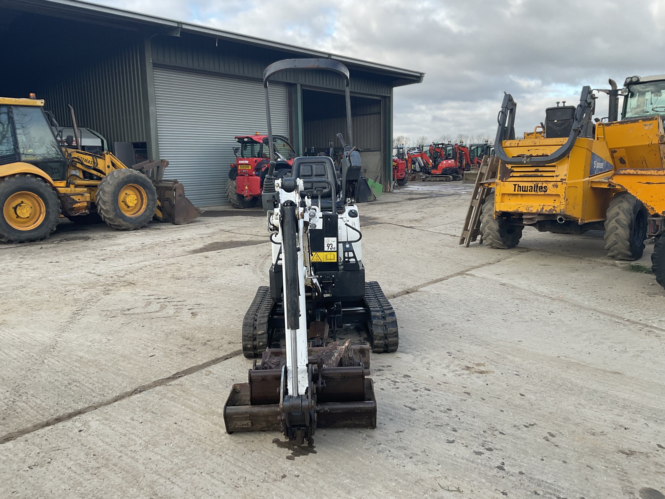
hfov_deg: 61.7
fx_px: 557
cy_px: 250
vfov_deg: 48.2
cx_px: 332
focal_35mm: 29
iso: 16
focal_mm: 3
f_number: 1.8
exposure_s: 1/273
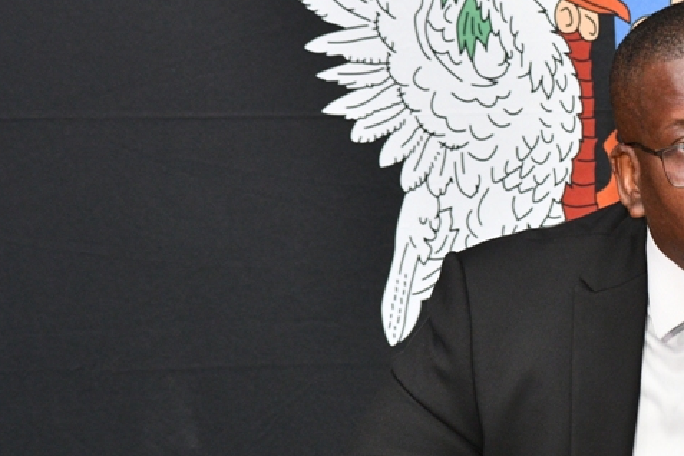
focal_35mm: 322
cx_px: 713
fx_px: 6118
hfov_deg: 6.4
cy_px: 181
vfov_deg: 4.3
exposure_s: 1/60
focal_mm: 100
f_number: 8
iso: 1250
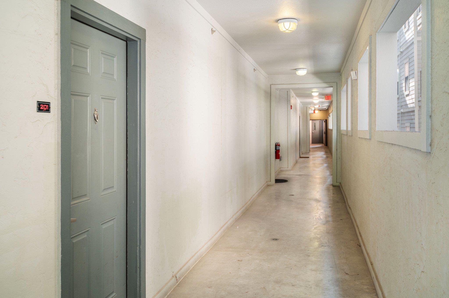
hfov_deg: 54.5
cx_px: 224
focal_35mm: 35
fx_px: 436
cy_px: 149
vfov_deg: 37.8
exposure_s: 1/6
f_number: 13
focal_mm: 35
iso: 500
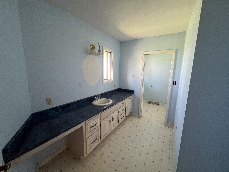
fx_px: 86
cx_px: 114
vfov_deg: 89.9
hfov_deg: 106.2
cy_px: 86
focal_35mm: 13
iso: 320
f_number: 1.8
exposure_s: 1/60
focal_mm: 1.57
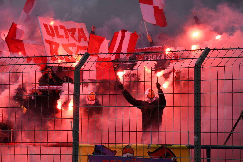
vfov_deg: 6.8
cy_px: 81
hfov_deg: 10.2
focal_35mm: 202
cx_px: 122
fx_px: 1363
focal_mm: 135
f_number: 8
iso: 640
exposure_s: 1/1250
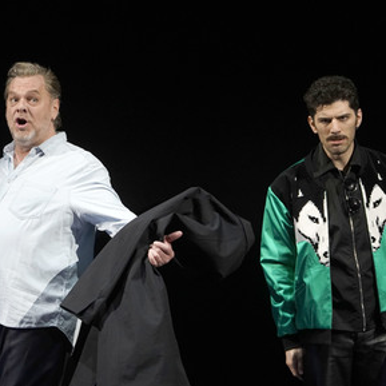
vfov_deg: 4.2
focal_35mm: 418
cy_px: 190
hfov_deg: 4.2
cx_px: 137
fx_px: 5273
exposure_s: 1/200
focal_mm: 315
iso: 4000
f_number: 6.3
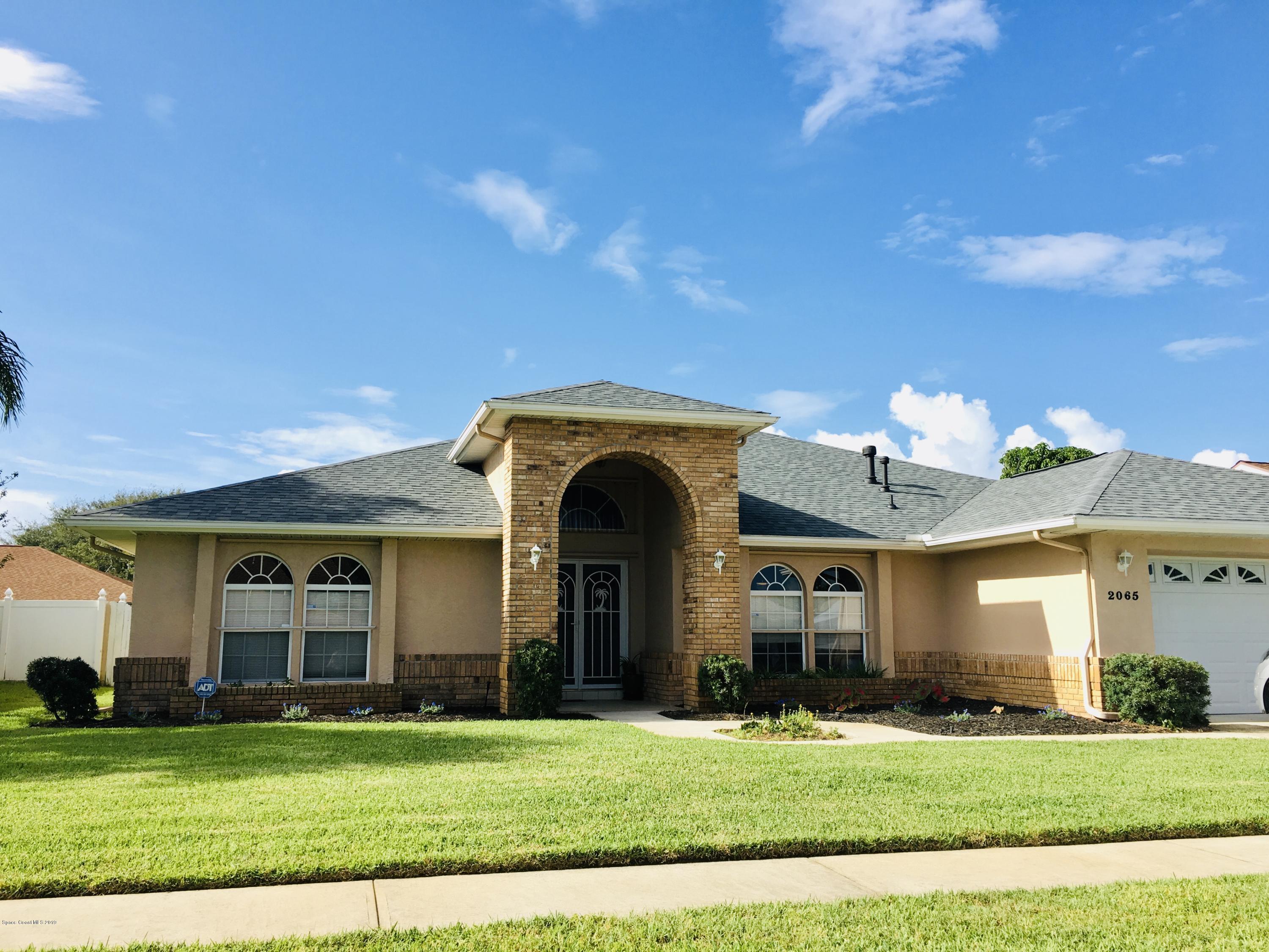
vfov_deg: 48.2
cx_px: 634
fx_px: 1063
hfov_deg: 61.7
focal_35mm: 29
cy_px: 476
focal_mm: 4.15
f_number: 2.2
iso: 25
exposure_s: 1/836
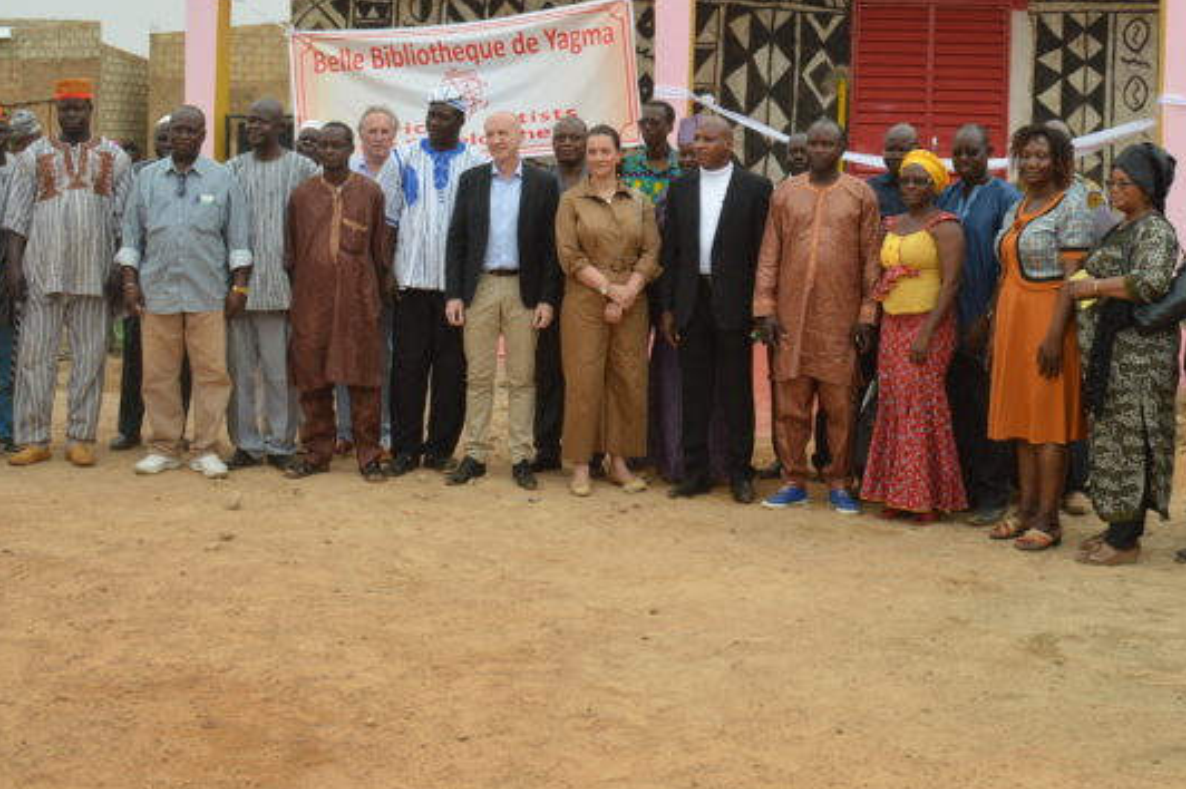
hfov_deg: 38.0
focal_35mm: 52
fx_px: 1712
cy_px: 242
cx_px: 725
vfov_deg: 25.8
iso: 100
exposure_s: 1/250
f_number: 8
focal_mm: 24
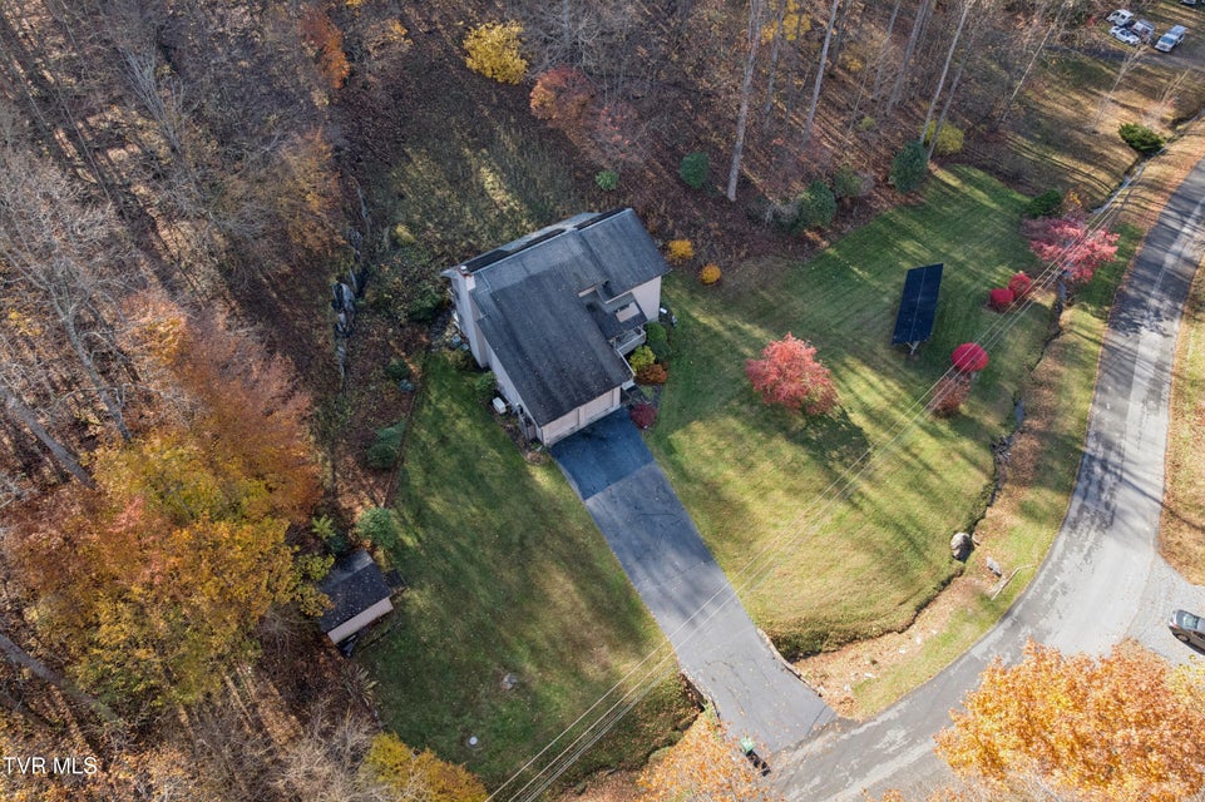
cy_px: 401
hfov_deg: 78.6
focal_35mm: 22
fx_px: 736
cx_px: 602
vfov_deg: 57.2
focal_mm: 8.4
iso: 100
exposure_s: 1/320
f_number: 2.8
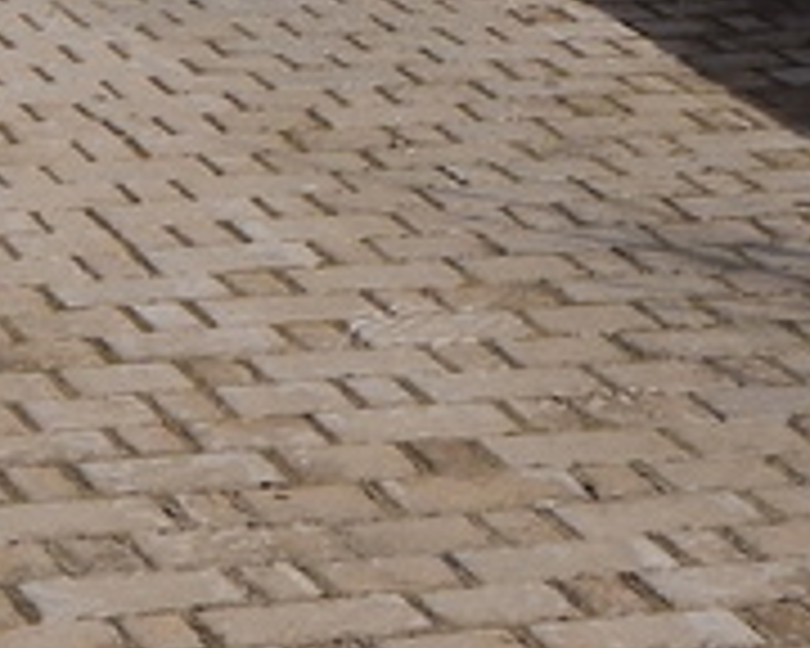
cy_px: -238
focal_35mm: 239
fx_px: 5730
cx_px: 670
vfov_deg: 6.4
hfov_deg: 8.1
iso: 125
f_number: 7.1
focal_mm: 7.7
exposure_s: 1/640
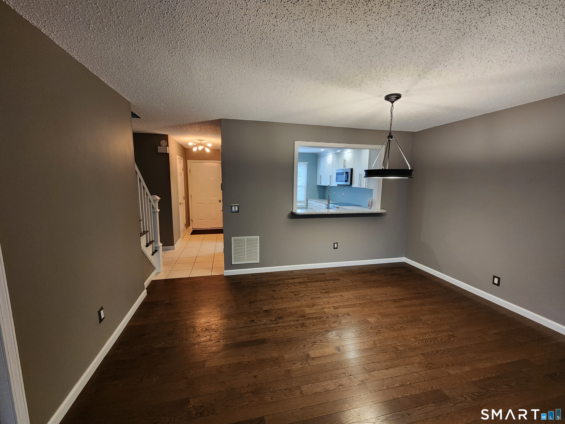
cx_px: 282
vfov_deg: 89.9
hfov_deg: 106.2
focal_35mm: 13
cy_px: 212
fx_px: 212
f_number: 2.2
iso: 320
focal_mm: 2.2
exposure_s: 1/60
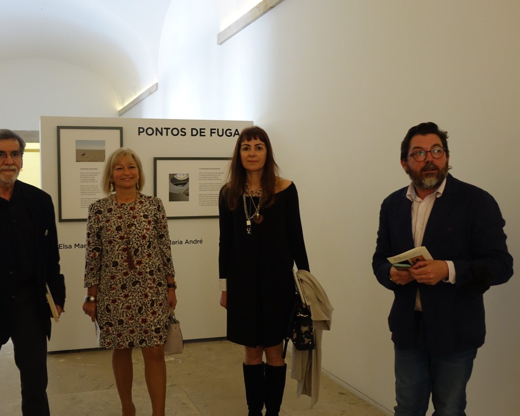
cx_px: 220
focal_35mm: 41
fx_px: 631
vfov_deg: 36.5
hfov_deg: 44.7
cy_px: 209
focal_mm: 13.1
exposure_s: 1/40
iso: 800
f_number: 2.8
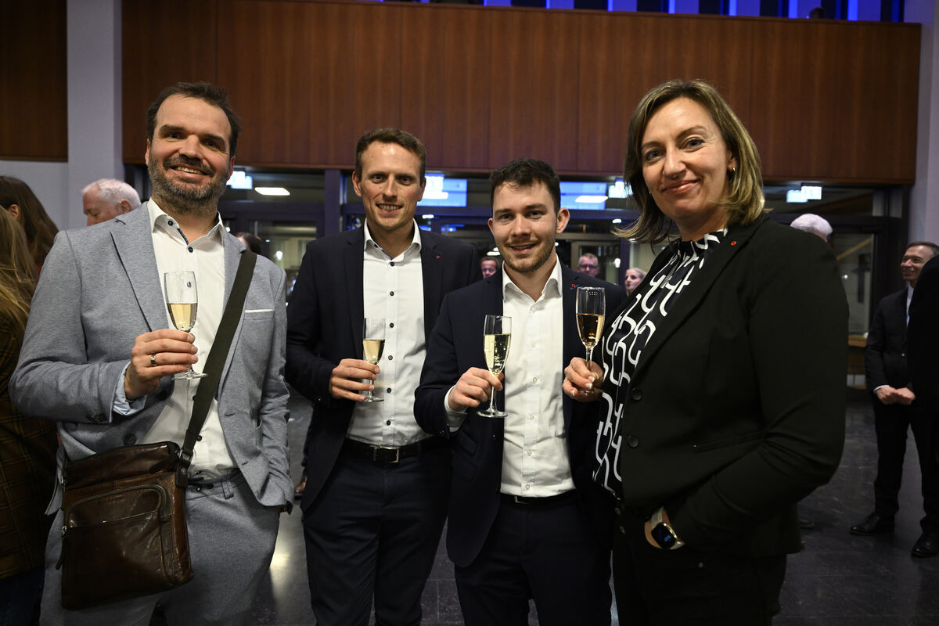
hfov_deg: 73.7
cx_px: 470
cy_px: 313
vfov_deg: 53.1
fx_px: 626
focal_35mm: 24
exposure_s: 1/80
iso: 2000
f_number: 3.5
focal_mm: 24
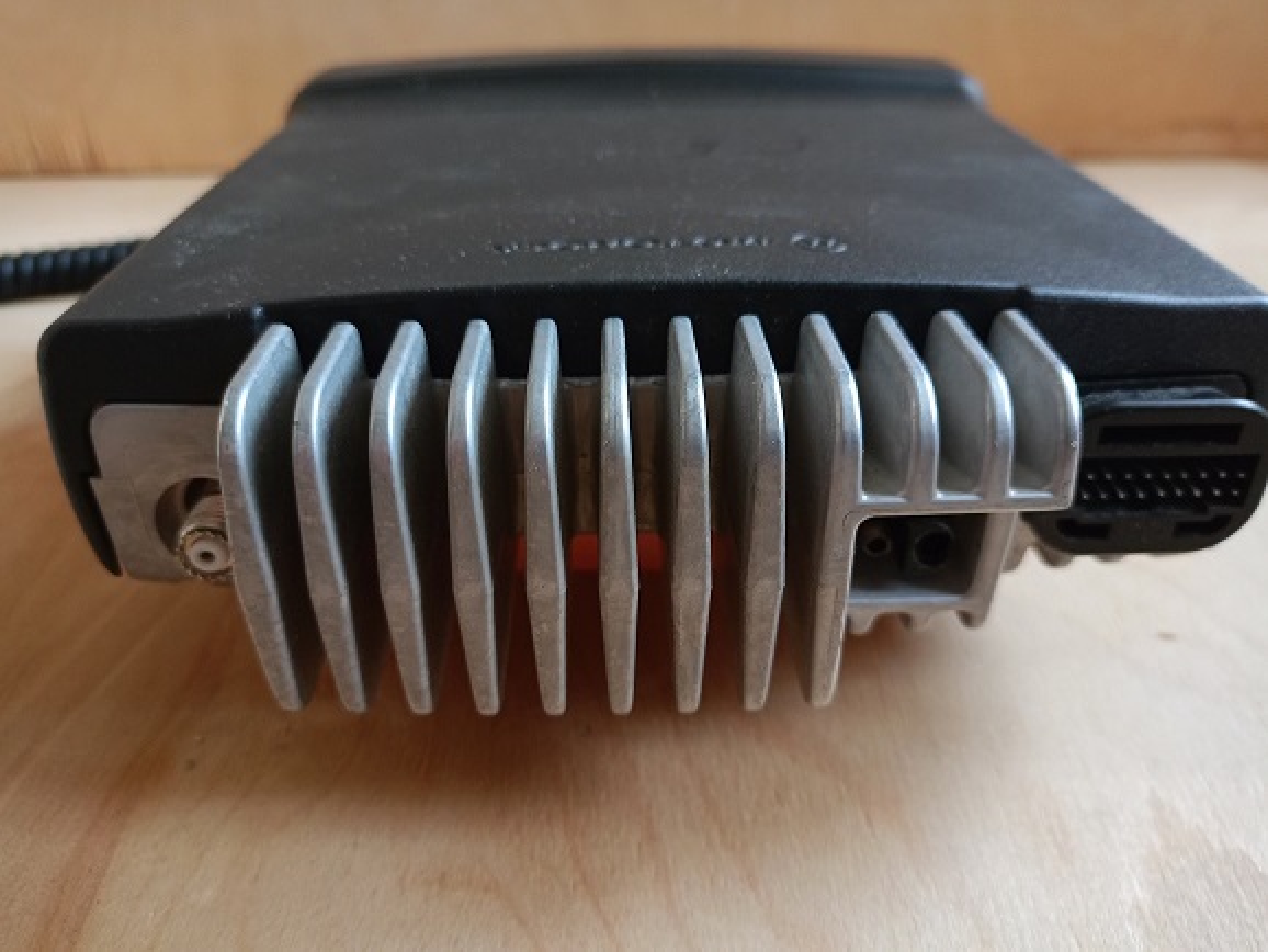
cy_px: 476
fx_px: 1026
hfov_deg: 63.4
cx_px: 634
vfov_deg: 49.8
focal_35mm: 28
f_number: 1.79
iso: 1121
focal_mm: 4.7
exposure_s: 1/50
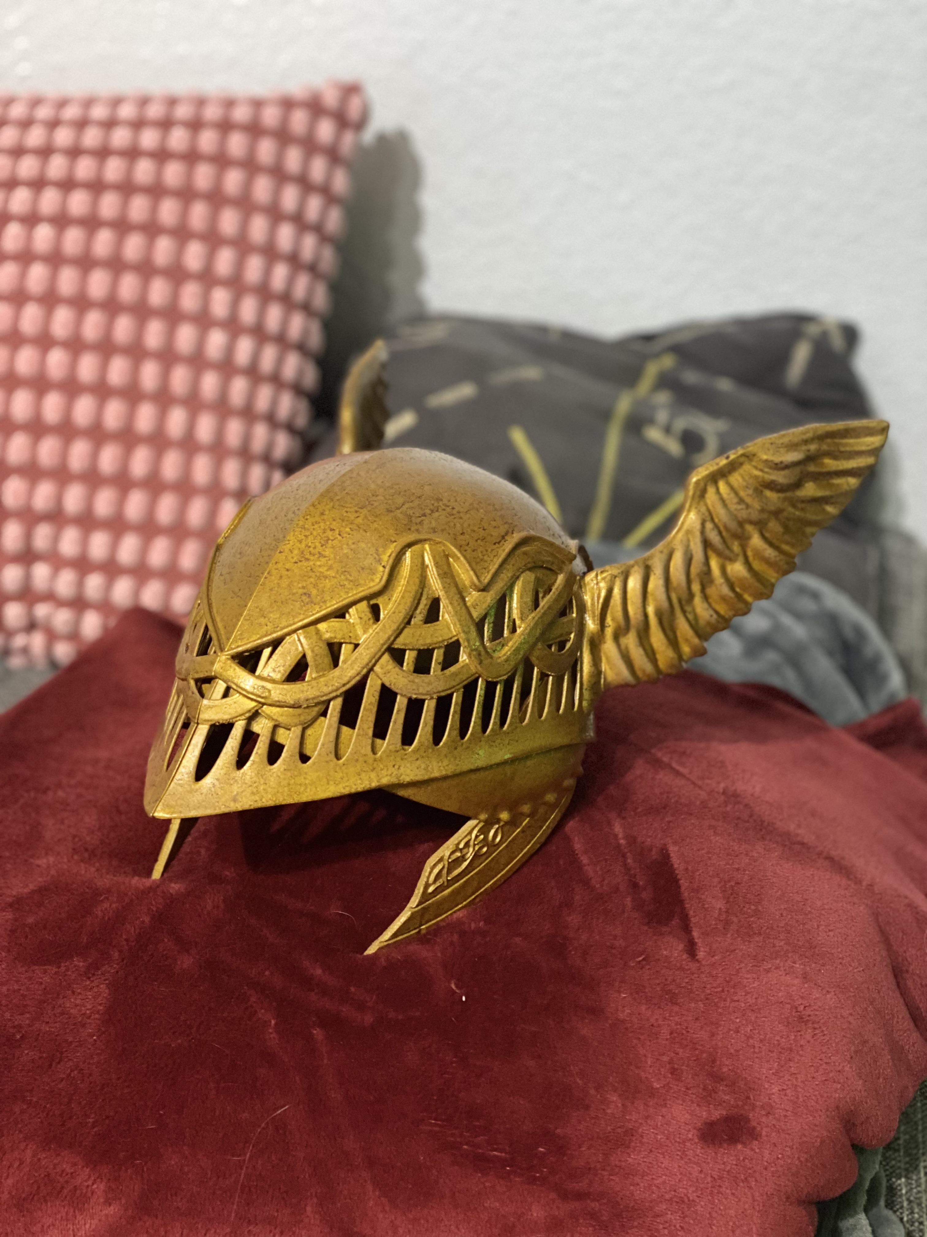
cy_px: 618
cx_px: 464
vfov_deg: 36.8
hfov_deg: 28.0
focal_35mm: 52
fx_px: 1857
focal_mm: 6
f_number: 2
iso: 400
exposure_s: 1/24
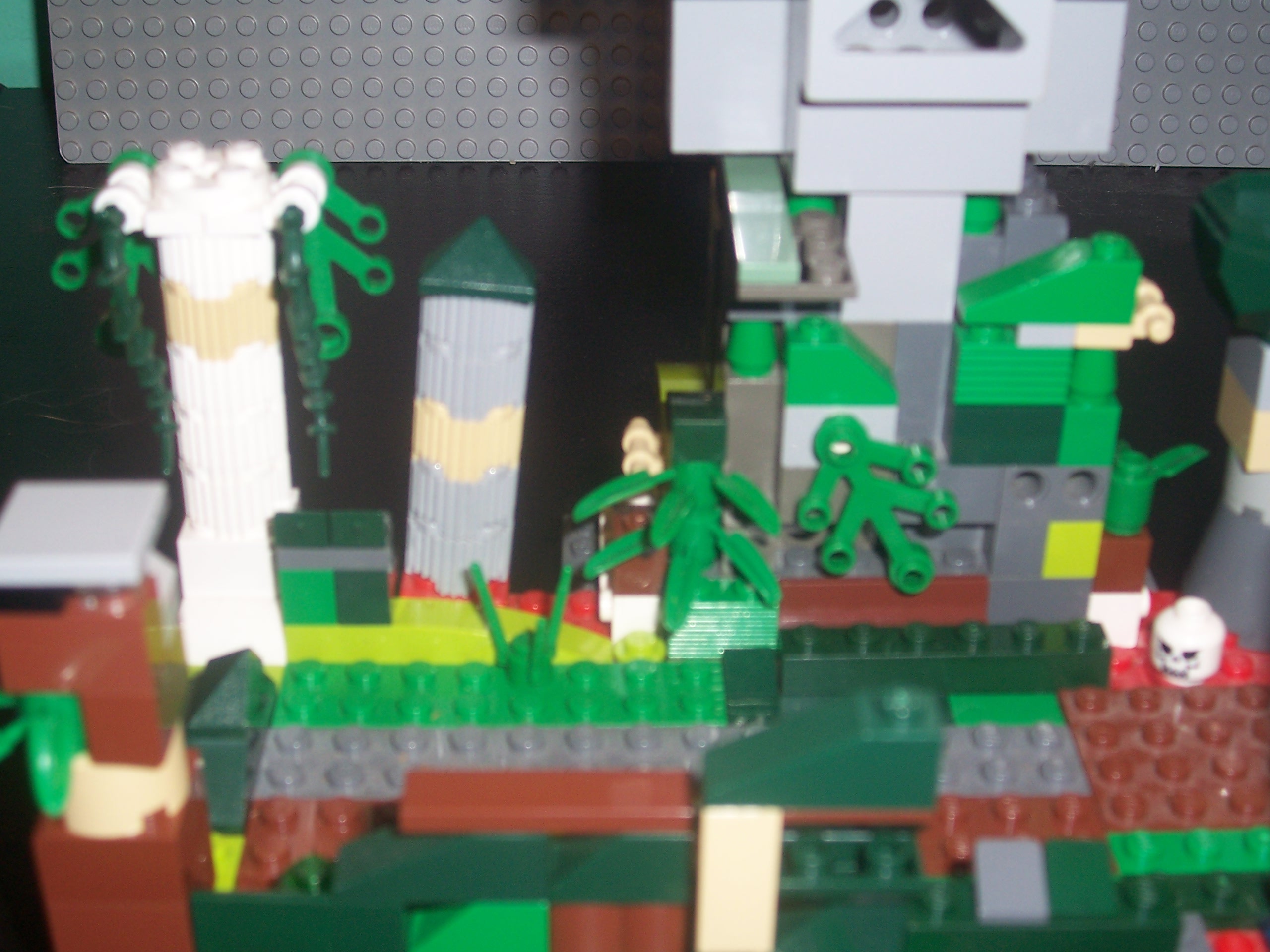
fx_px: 1944
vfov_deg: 27.5
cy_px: 476
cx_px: 635
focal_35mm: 53
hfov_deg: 36.2
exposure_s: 1/60
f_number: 3.4
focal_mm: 8.6
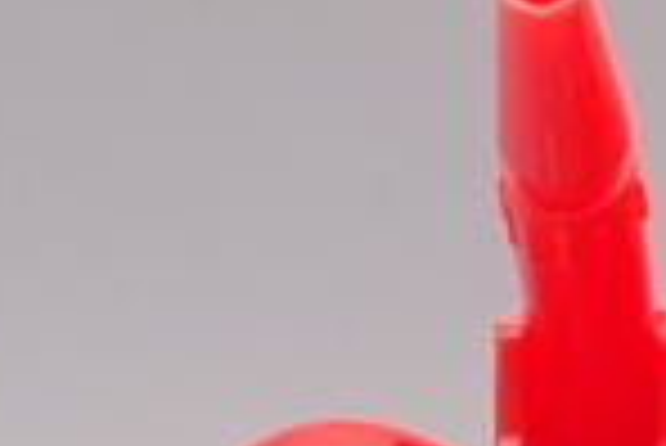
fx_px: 6778
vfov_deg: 3.7
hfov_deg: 5.6
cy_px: 1162
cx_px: 868
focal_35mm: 366
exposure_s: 1/4
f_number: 8
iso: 100
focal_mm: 14.05
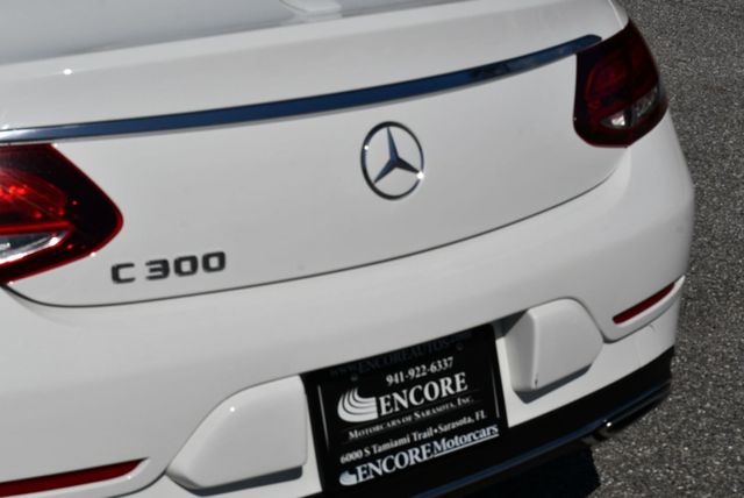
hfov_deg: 25.3
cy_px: 249
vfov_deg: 17.1
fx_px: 1655
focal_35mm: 80
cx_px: 372
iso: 100
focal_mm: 40
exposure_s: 1/640
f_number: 13
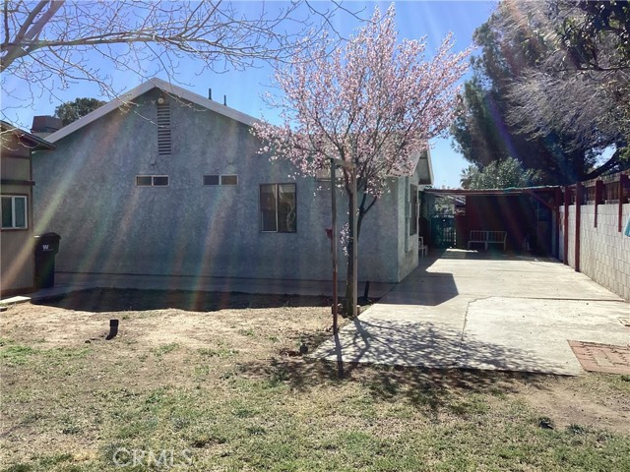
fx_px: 564
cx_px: 315
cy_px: 236
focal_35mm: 31
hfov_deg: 58.4
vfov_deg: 45.4
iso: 25
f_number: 2.4
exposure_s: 1/1481
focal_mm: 3.3
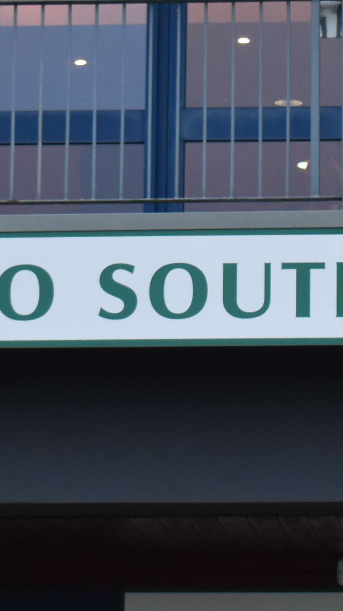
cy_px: 209
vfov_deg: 11.1
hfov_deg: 6.2
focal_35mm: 194
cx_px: 331
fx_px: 3135
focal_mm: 35
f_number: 4.5
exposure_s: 1/60
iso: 1000
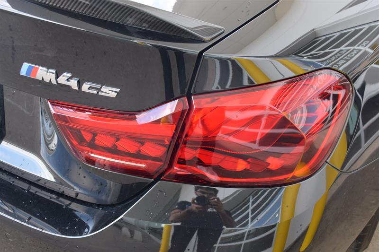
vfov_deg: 34.2
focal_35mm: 39
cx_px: 190
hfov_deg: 49.6
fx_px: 410
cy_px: 126
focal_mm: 26
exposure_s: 1/80
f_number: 4.5
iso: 400
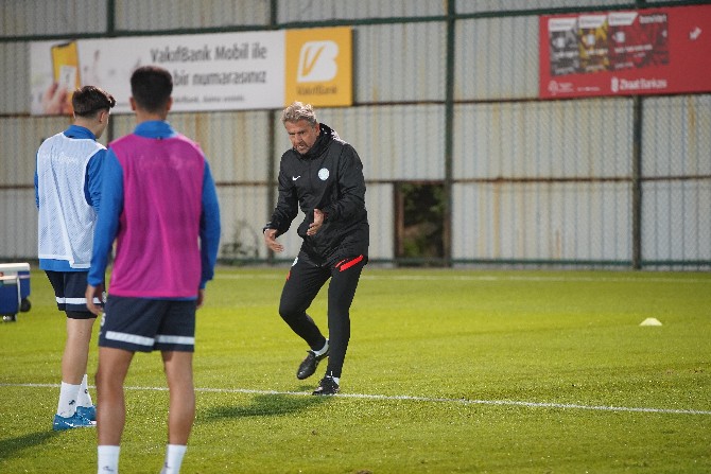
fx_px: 3951
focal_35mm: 200
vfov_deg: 6.9
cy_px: 237
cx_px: 356
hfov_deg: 10.3
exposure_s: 1/200
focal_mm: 200
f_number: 3.5
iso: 4000
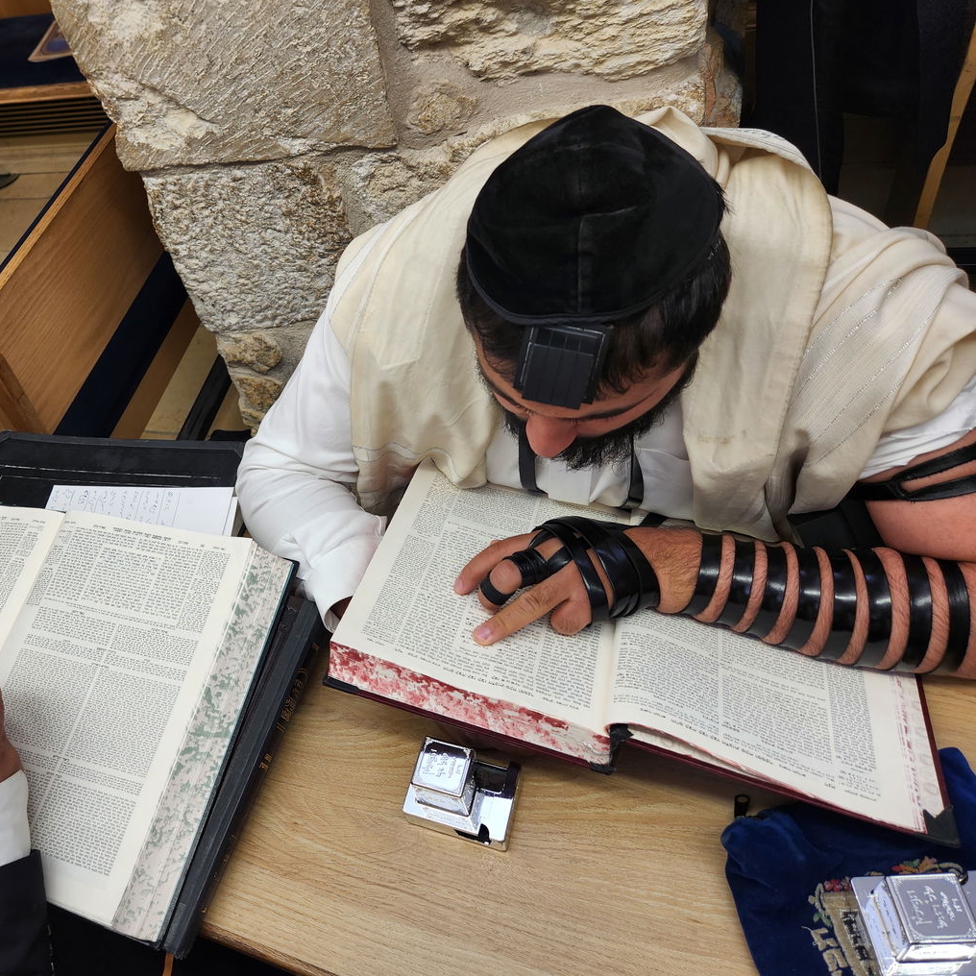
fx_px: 893
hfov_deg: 55.9
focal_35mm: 28
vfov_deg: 57.3
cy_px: 478
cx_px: 315
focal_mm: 5.4
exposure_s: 1/100
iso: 40
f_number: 1.8
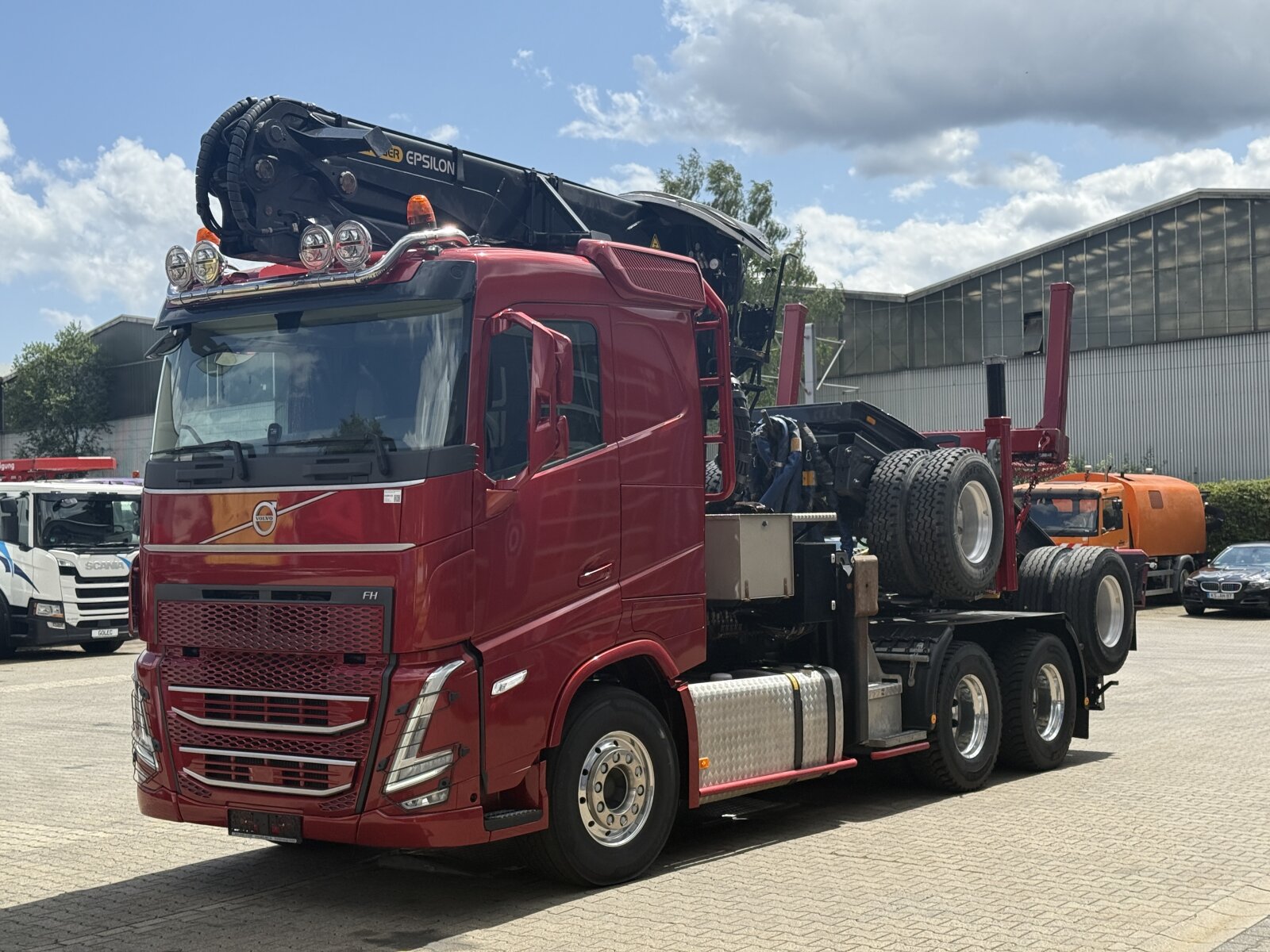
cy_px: 476
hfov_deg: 39.7
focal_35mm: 48
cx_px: 635
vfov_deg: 30.3
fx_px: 1761
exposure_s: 1/4587
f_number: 1.78
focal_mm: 6.76
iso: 100
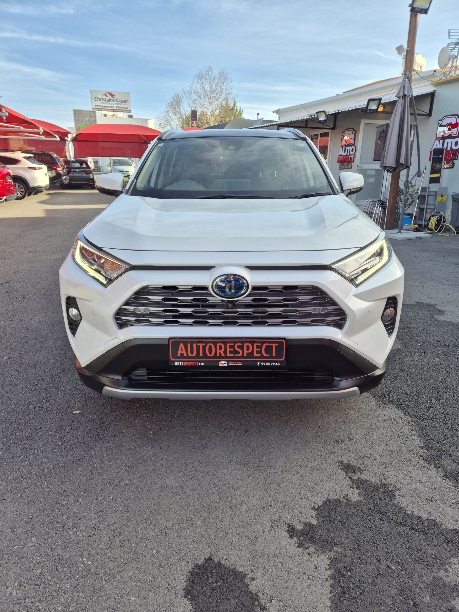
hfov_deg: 58.9
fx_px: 407
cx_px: 230
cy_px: 306
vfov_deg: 73.9
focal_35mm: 23
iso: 25
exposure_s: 1/740
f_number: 1.8
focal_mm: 5.4
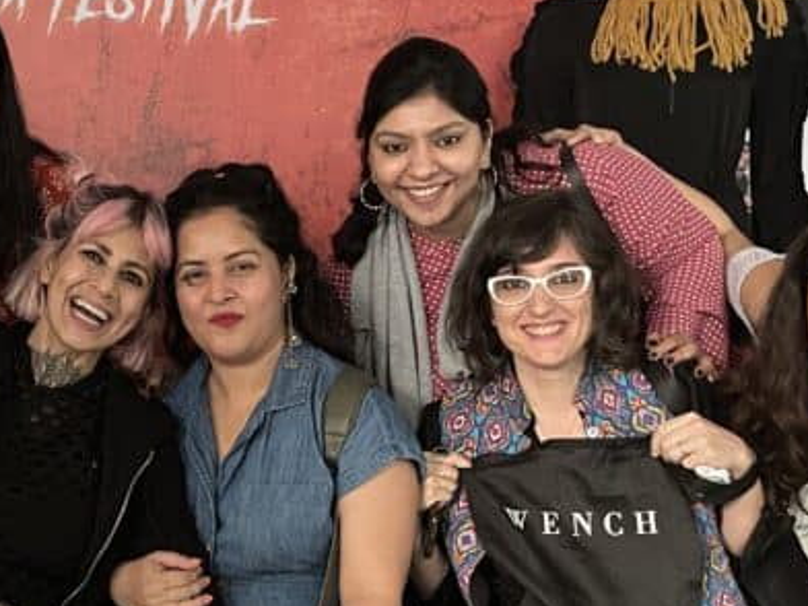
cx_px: 179
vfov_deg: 21.3
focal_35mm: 68
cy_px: 501
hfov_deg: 28.1
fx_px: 1587
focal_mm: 5.1
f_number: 1.6
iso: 1000
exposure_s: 1/30
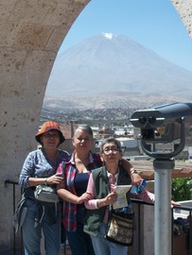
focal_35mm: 71
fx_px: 524
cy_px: 110
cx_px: 80
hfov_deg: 20.7
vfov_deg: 27.3
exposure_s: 1/160
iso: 80
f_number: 9.9
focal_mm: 7.1
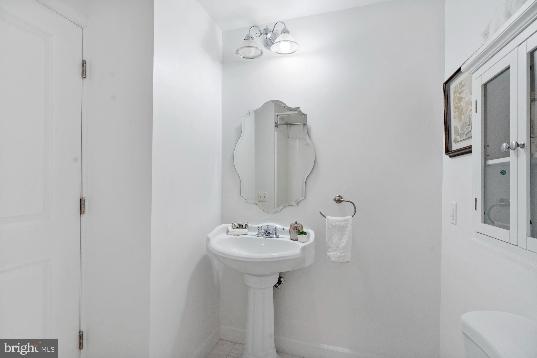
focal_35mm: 16
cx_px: 268
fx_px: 239
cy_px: 179
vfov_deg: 73.8
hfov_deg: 96.7
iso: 800
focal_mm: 16
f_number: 8
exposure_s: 1/40
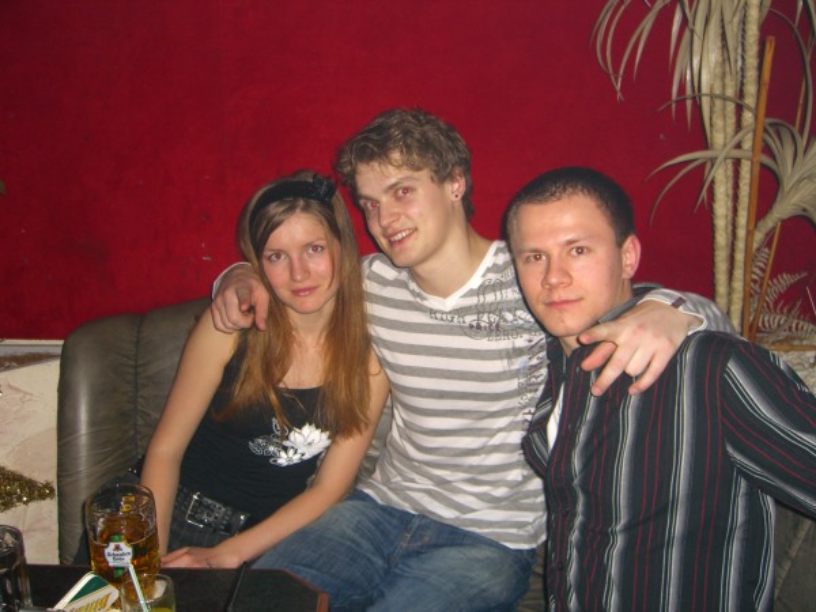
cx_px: 408
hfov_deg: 49.0
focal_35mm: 38
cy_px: 306
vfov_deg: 37.7
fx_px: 896
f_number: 2.8
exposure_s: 1/60
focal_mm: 7.9
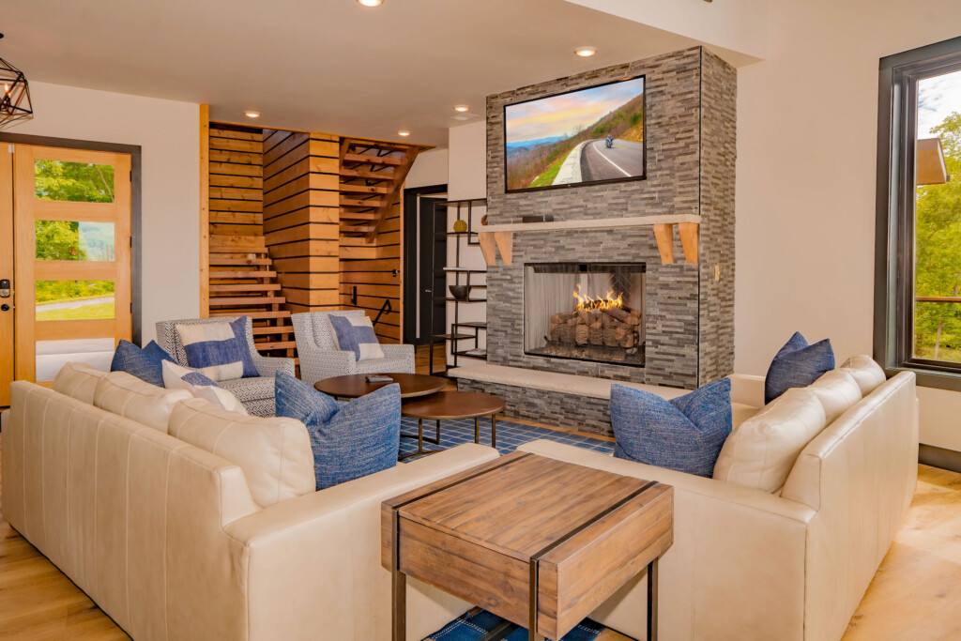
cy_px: 320
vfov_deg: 57.2
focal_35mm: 22
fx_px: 587
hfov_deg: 78.6
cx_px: 480
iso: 250
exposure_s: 1/200
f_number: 6.3
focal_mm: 22
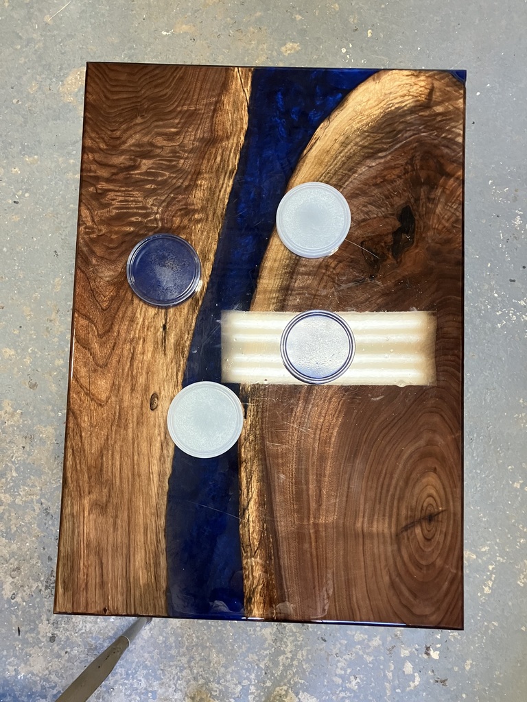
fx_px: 568
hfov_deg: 49.7
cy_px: 351
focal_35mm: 28
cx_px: 264
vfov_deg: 63.4
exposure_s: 1/60
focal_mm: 3.99
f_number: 1.8
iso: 320
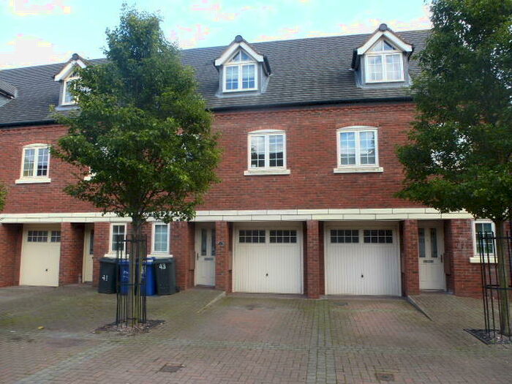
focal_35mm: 25
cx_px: 256
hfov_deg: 69.4
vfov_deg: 54.9
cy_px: 192
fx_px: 370
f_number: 3.5
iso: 100
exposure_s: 1/100
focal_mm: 4.3
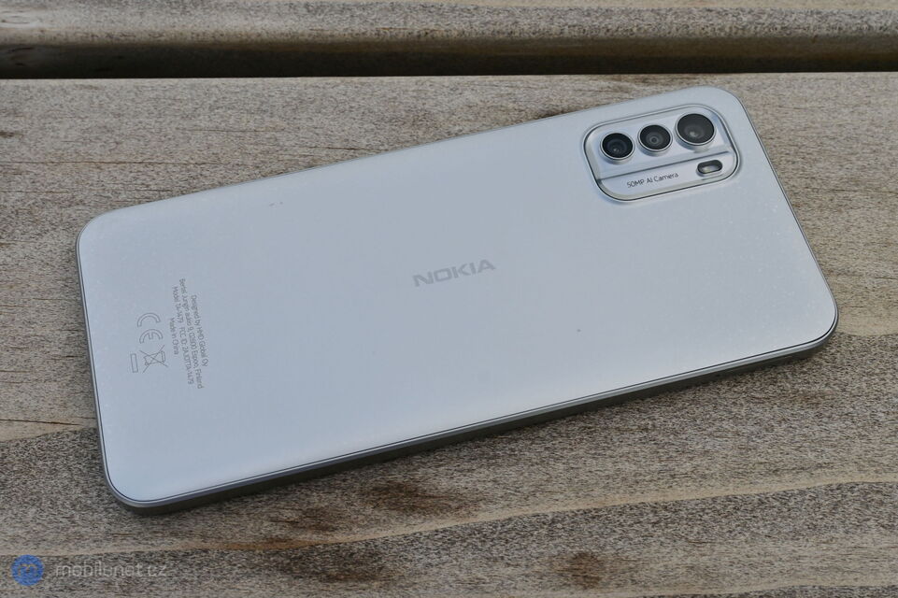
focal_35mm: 39
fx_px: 972
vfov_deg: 34.2
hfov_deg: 49.6
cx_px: 449
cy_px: 299
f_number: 10
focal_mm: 26
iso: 100
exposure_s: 1/400
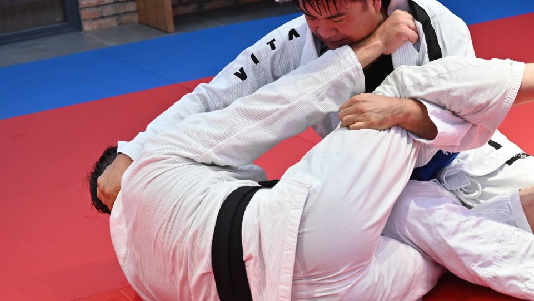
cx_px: 291
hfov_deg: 23.4
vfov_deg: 13.3
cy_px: 166
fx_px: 1289
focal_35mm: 91
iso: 1600
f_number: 4.5
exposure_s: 1/100
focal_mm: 50
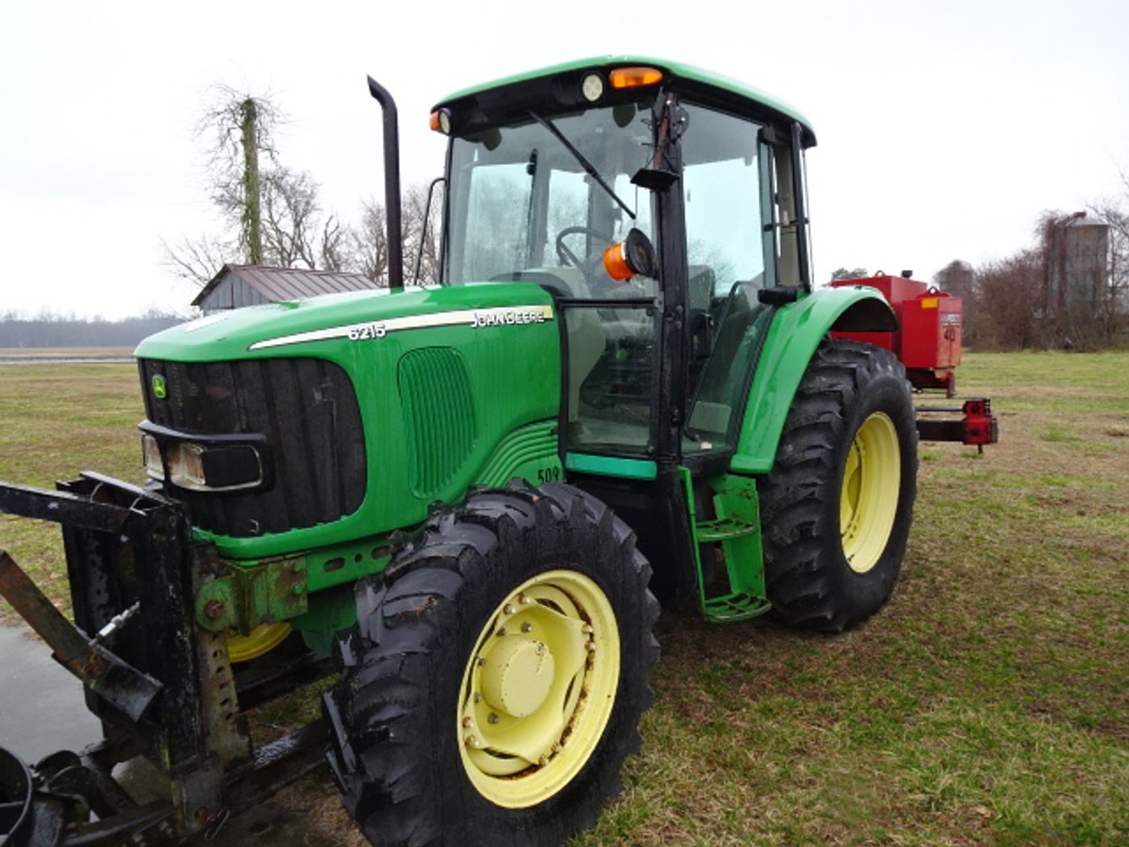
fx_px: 783
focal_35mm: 24
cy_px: 424
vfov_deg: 56.8
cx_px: 564
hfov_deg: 71.6
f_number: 3.5
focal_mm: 4.1
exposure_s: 1/80
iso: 80
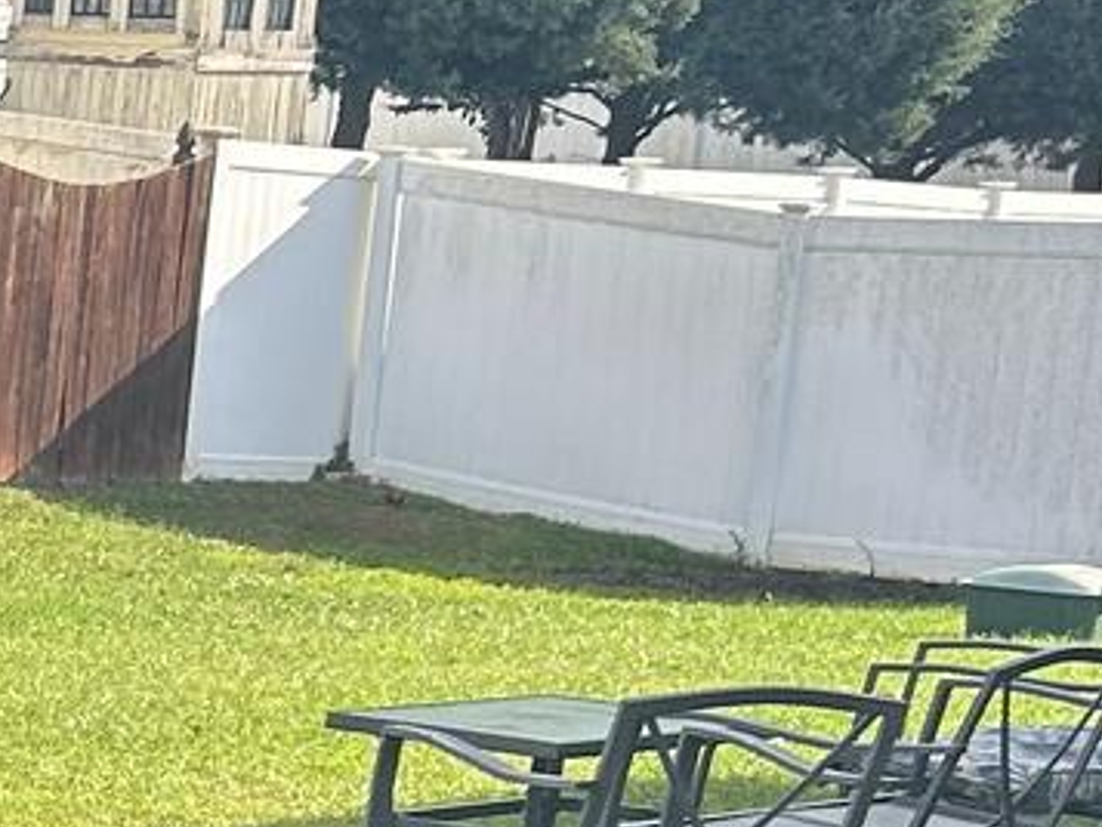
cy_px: 1095
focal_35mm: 149
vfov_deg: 9.8
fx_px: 4745
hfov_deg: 11.8
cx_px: -1099
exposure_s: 1/1311
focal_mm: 5.7
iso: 50
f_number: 1.5
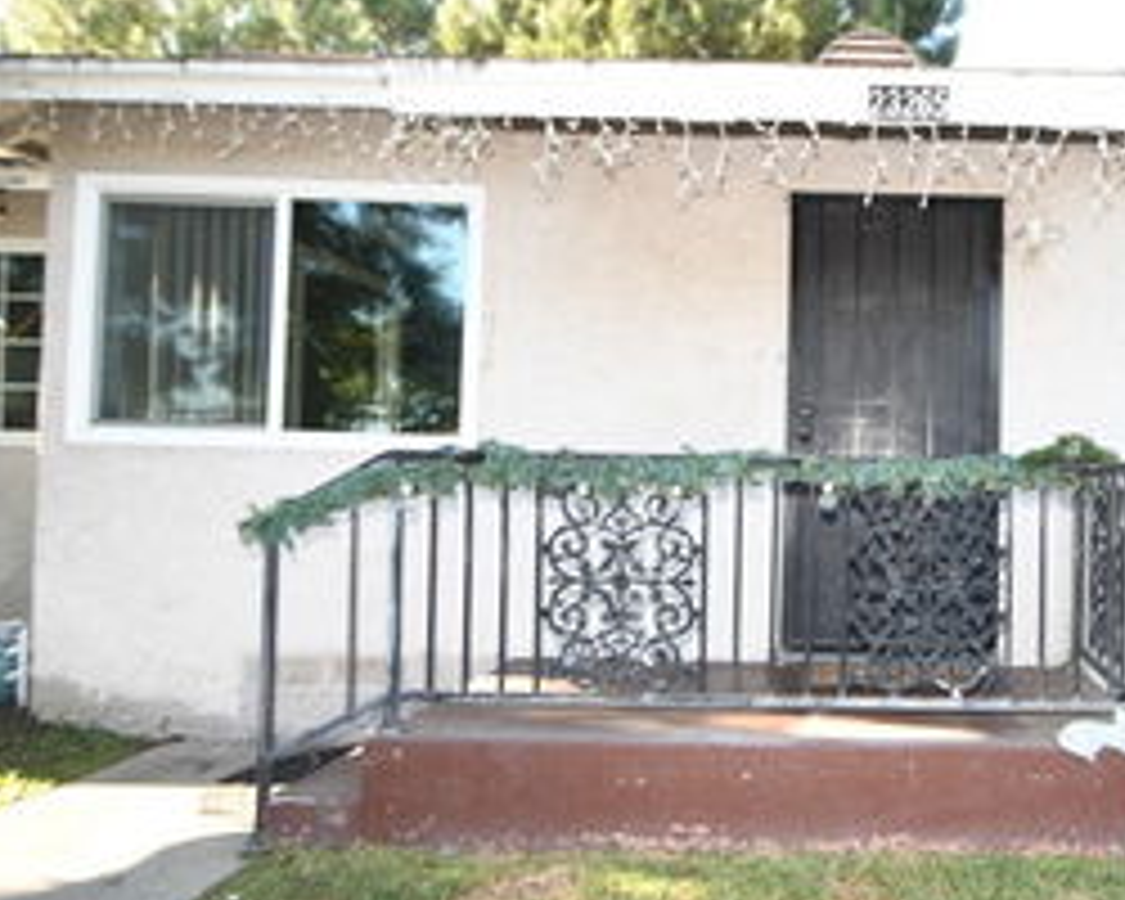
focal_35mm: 27
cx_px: 891
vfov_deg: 53.1
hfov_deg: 59.3
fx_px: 899
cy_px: 490
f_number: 4
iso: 100
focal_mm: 10
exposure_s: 1/60
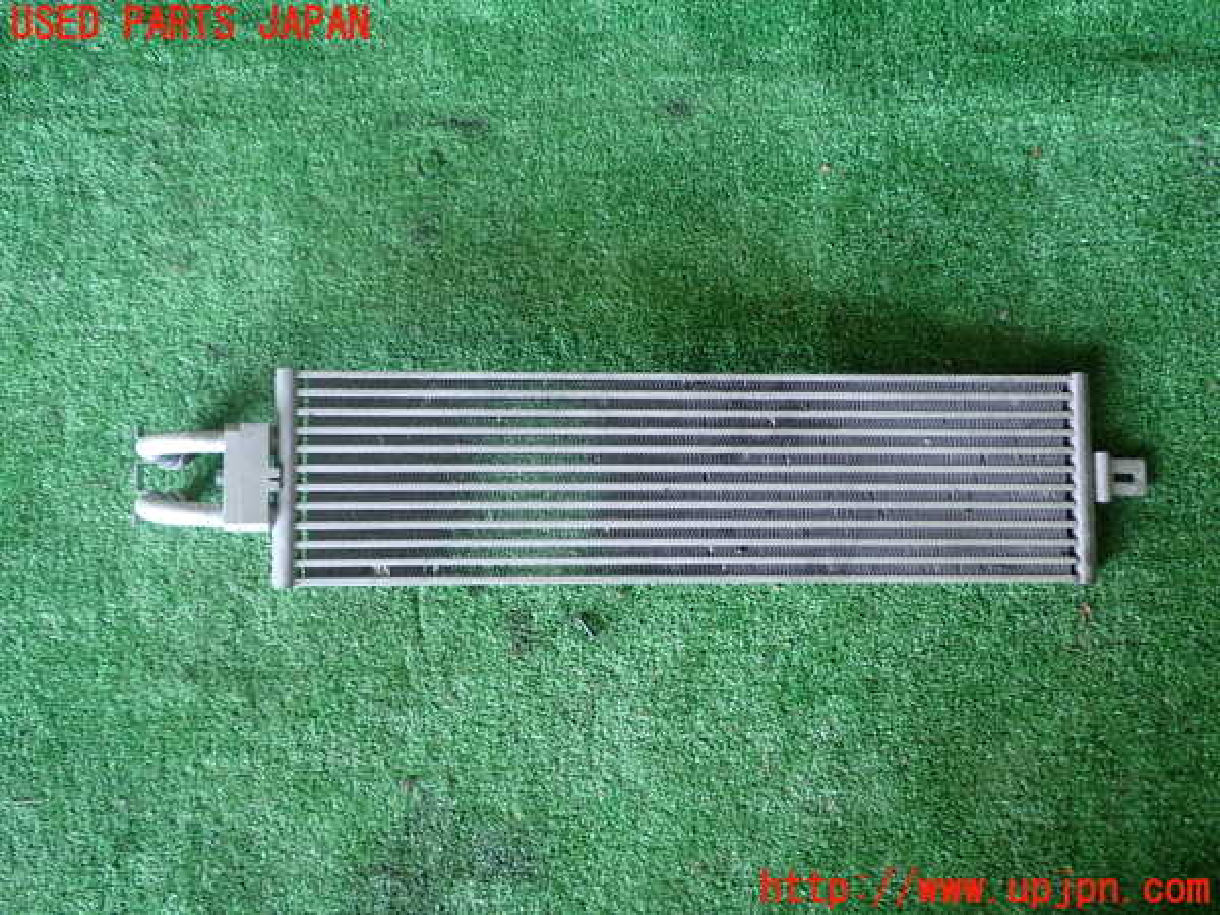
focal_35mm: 32
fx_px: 1128
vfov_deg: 44.2
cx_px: 610
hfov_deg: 56.8
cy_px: 458
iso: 200
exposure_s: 1/40
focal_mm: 5.79
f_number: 2.4
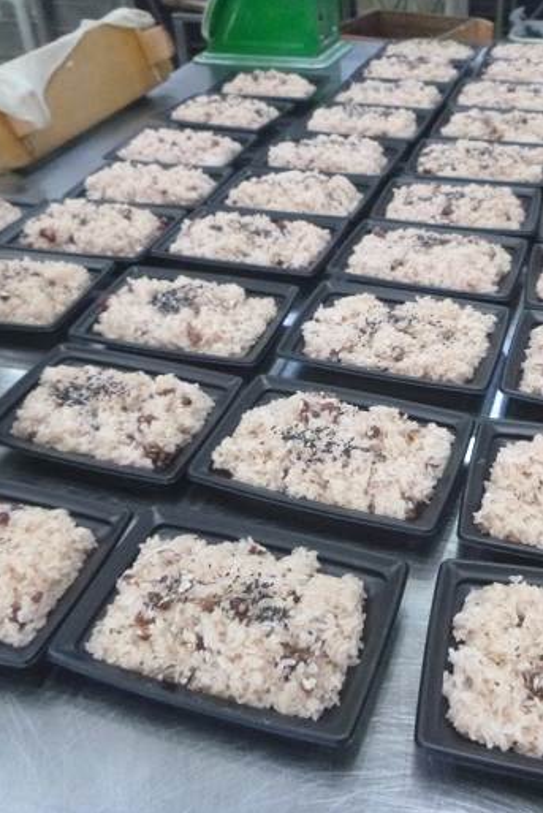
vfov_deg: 54.4
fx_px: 791
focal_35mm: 35
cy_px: 406
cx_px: 332
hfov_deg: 37.7
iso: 800
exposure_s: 1/30
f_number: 3.9
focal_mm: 4.5
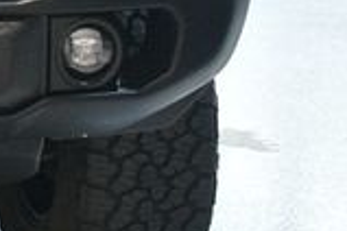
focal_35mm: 145
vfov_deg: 9.3
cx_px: -349
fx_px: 1398
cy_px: -96
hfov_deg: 12.5
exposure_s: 1/80
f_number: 3.8
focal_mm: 24
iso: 3200
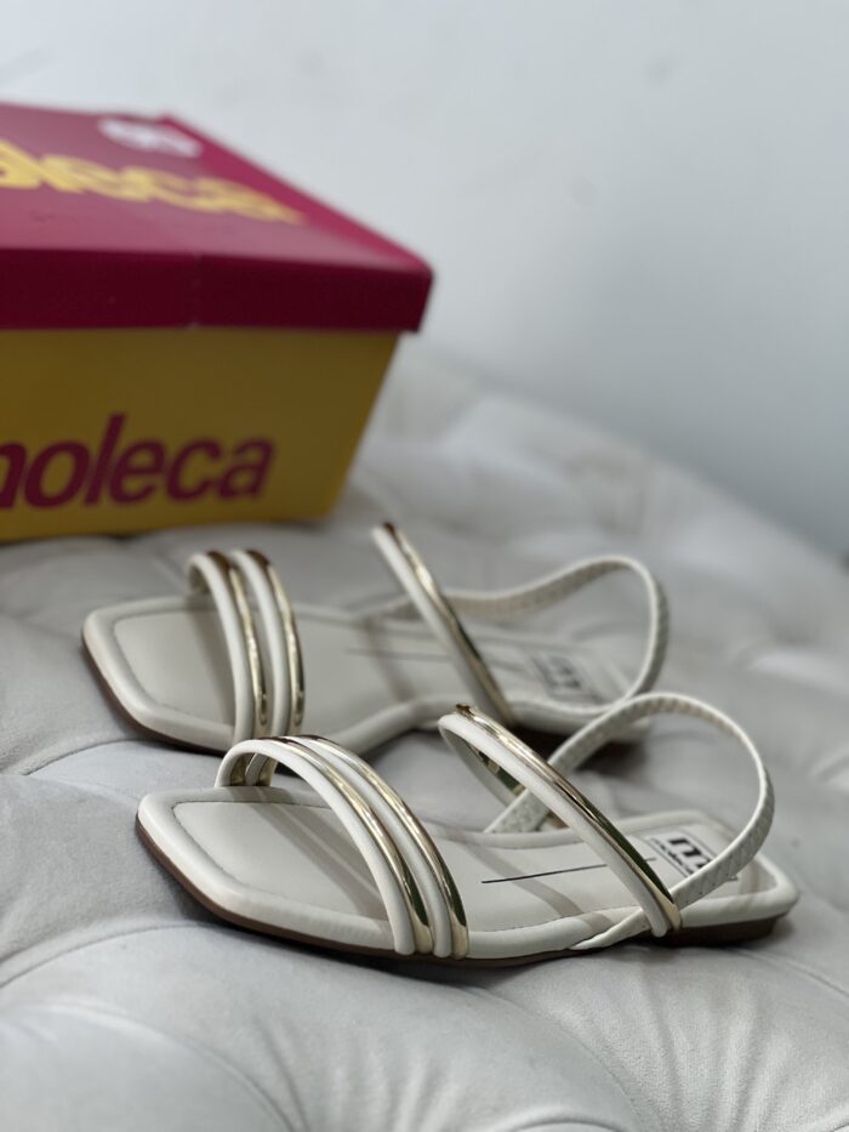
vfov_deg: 25.3
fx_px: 2517
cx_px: 424
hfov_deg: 19.1
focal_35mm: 77
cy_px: 566
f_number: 2.8
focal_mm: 9
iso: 125
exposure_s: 1/120
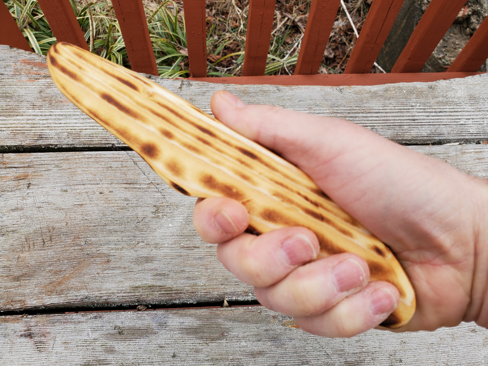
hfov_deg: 67.3
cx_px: 244
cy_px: 183
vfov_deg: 53.1
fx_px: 367
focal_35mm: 26
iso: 50
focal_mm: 4.3
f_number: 2.4
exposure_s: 1/173
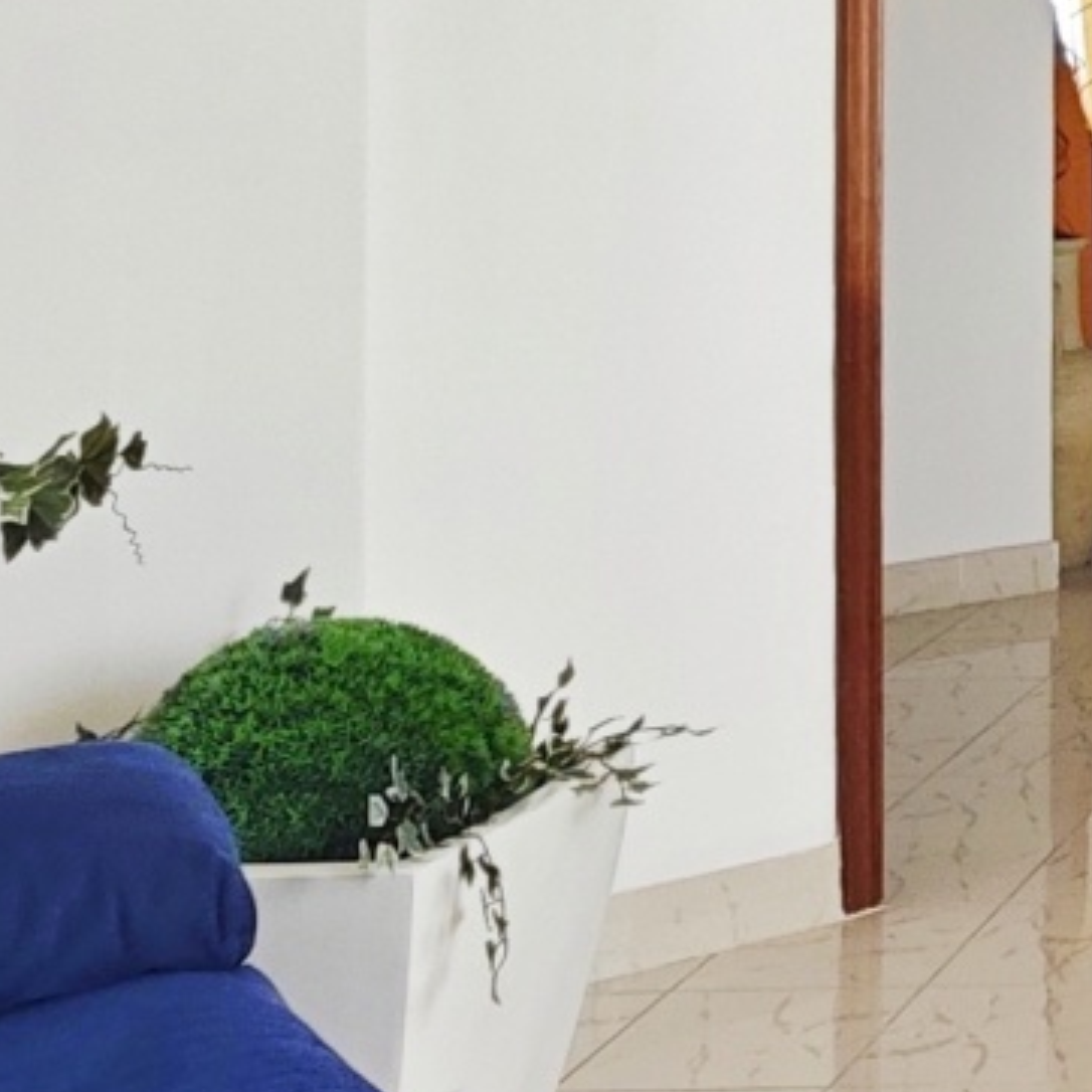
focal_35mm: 75
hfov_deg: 19.3
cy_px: -118
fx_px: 2677
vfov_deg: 21.8
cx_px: 1771
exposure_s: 1/100
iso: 100
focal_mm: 2.03
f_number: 1.8
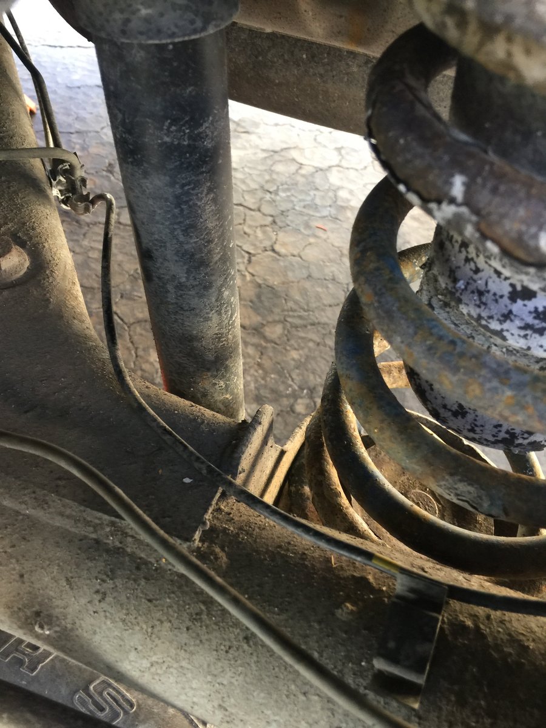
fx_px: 610
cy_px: 364
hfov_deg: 48.2
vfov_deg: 61.7
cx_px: 273
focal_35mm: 29
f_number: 2.2
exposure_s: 1/15
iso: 64
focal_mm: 4.15
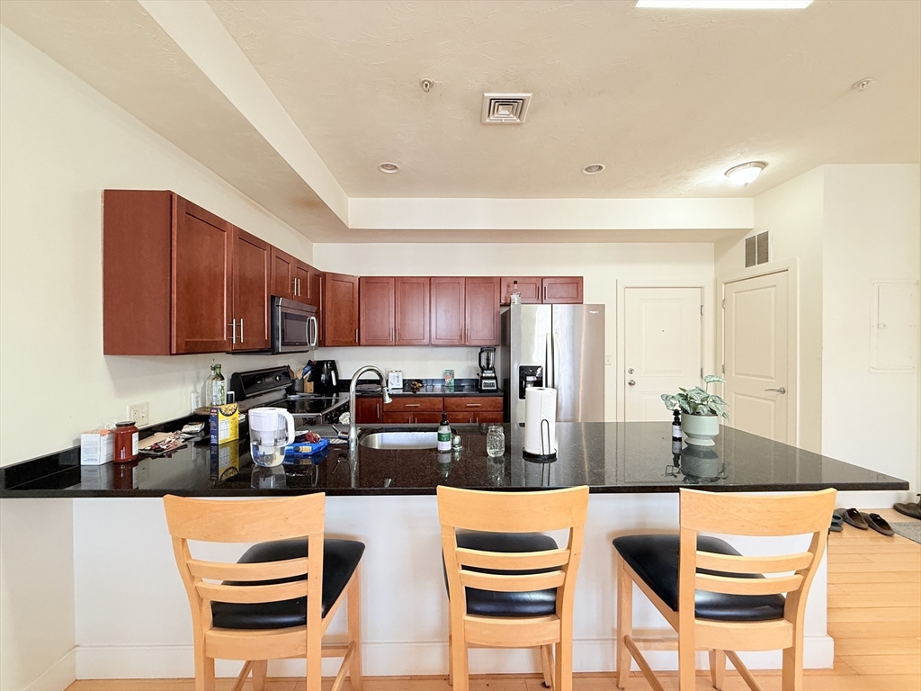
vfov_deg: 85.7
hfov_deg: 102.1
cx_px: 460
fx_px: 372
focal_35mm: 14
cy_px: 346
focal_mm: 2.22
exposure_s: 1/60
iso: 250
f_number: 2.2
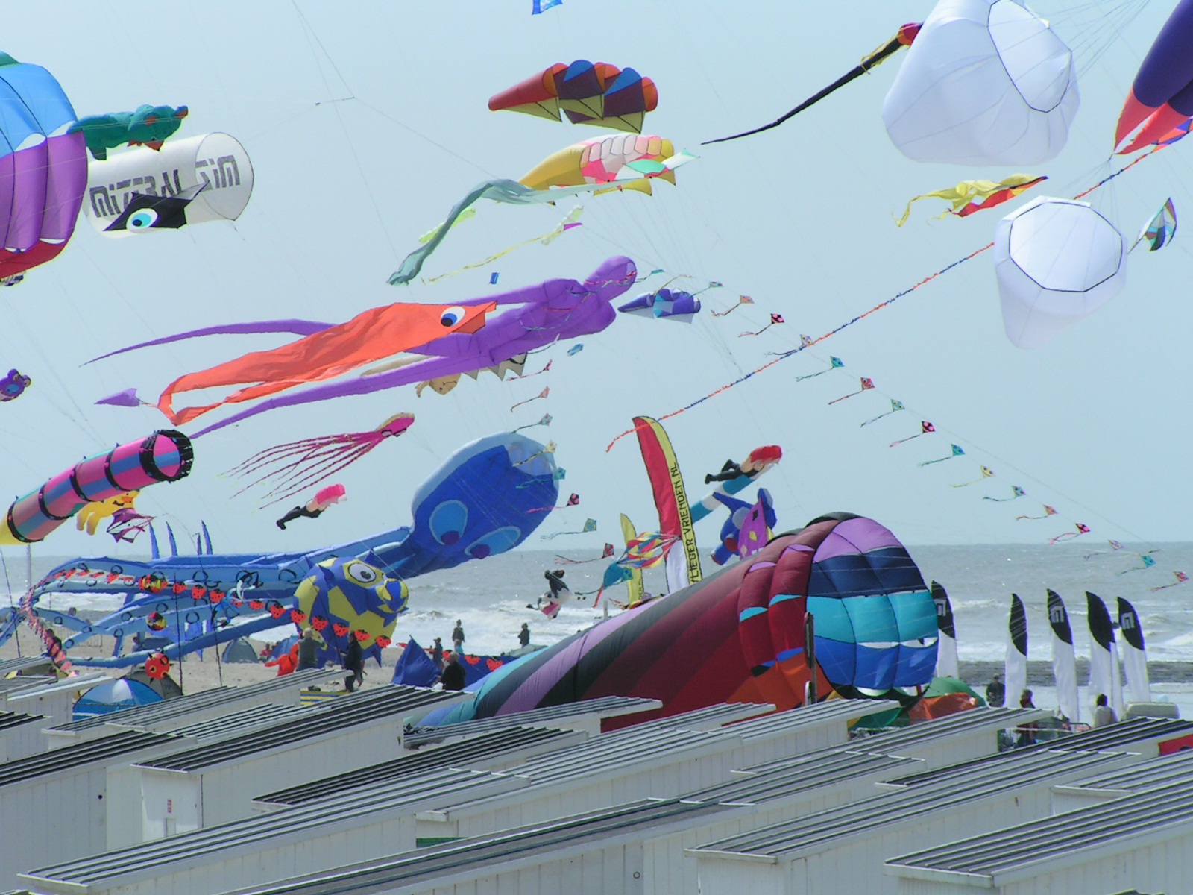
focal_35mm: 283
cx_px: 596
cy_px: 448
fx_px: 9753
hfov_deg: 7.0
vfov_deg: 5.3
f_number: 8
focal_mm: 43.3
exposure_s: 1/800
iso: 50
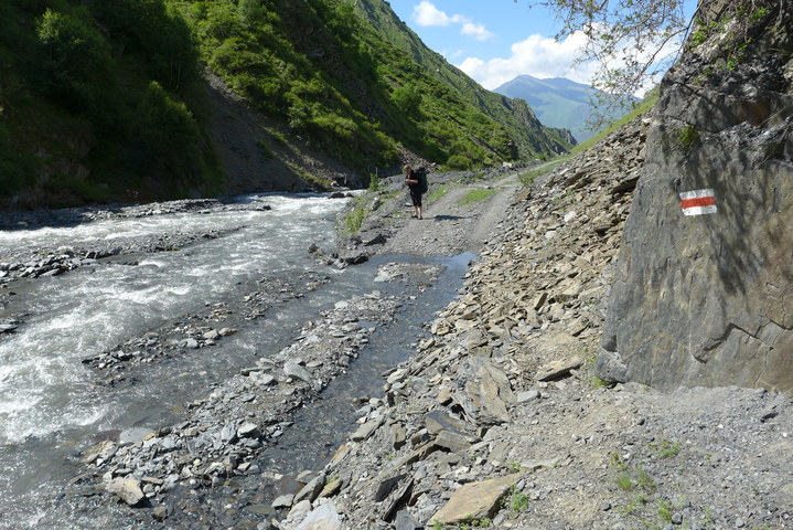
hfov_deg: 73.7
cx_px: 396
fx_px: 529
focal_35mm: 24
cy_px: 265
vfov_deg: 53.2
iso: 80
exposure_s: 1/1300
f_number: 2.8
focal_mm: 4.7
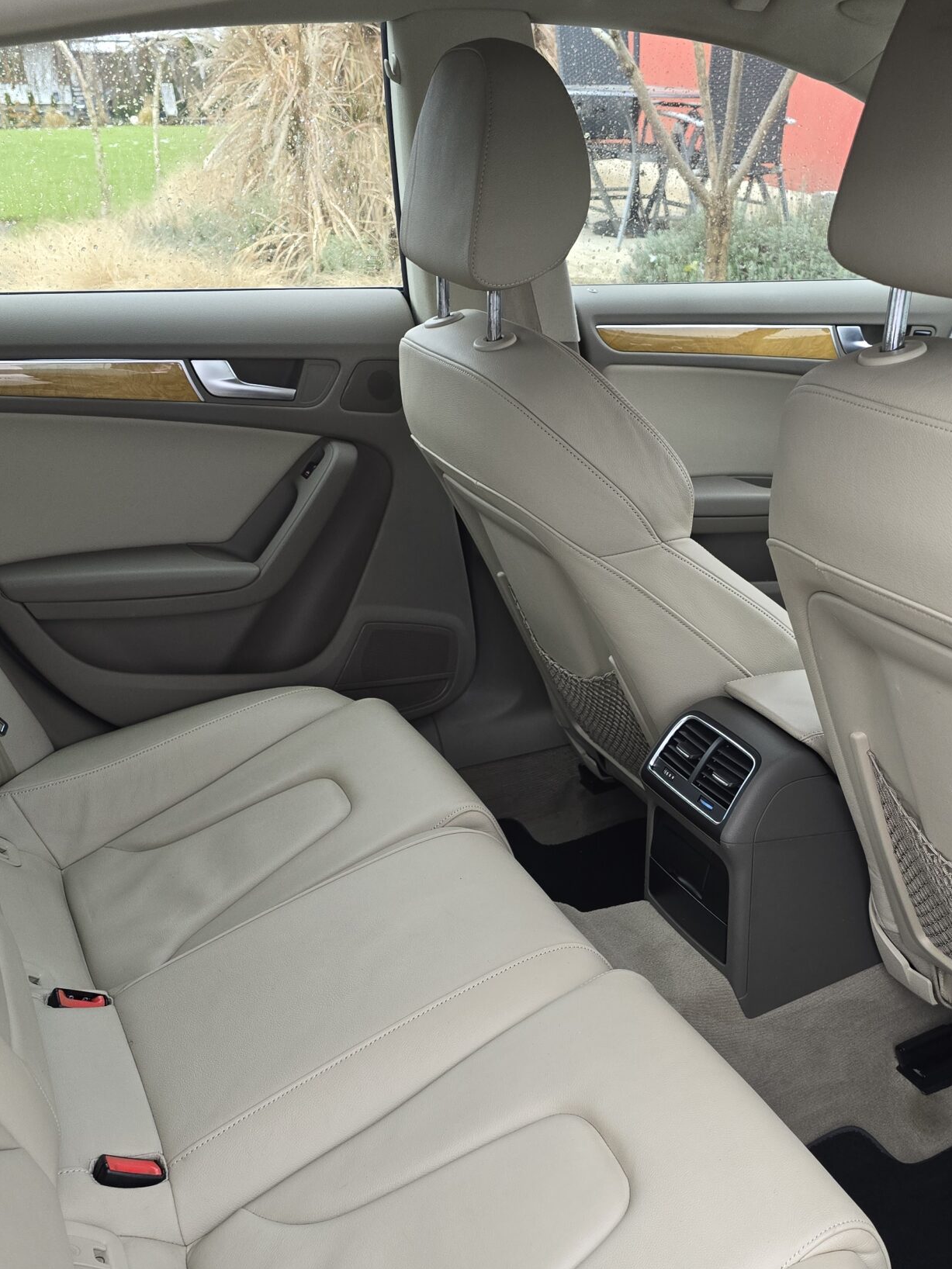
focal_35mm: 36
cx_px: 632
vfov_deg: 50.7
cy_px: 818
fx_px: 1320
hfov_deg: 39.2
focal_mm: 6.3
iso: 200
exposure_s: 1/180
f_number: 1.7
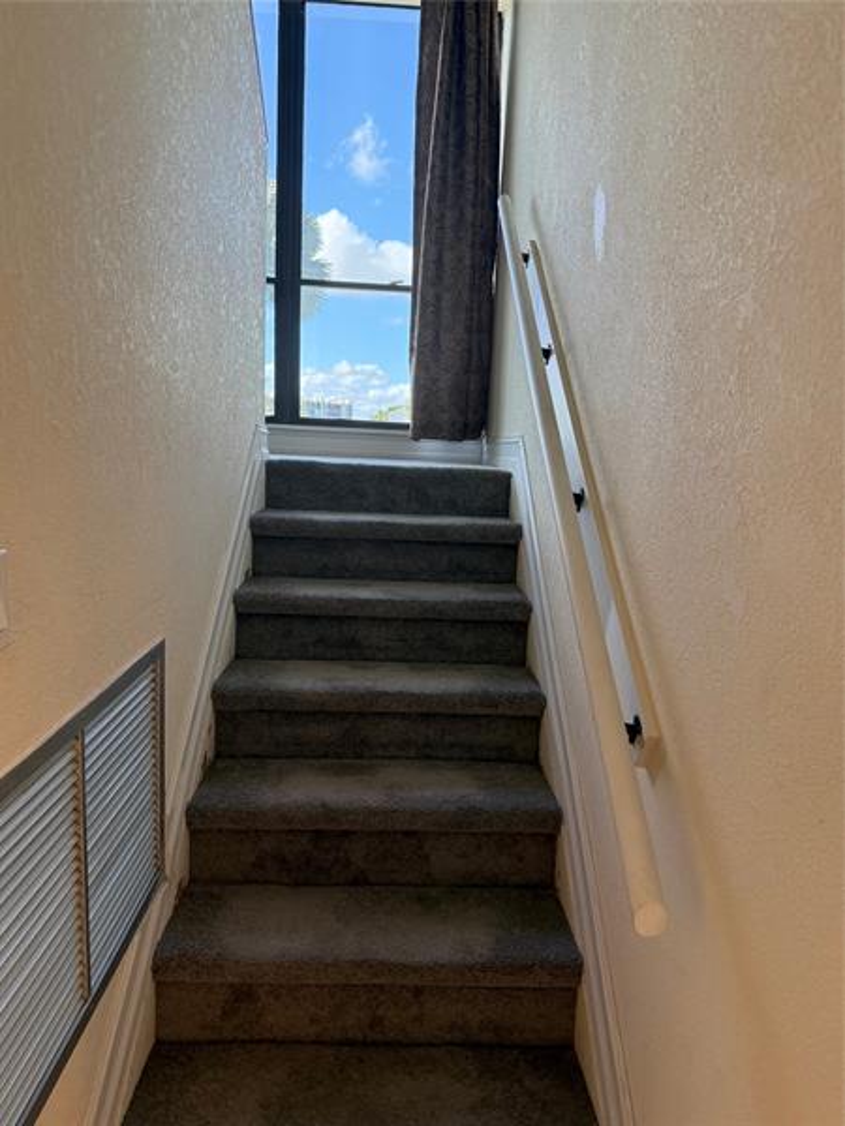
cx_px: 422
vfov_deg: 71.6
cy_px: 563
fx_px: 781
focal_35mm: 24
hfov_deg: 56.8
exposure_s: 1/132
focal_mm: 6.76
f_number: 1.78
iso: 200
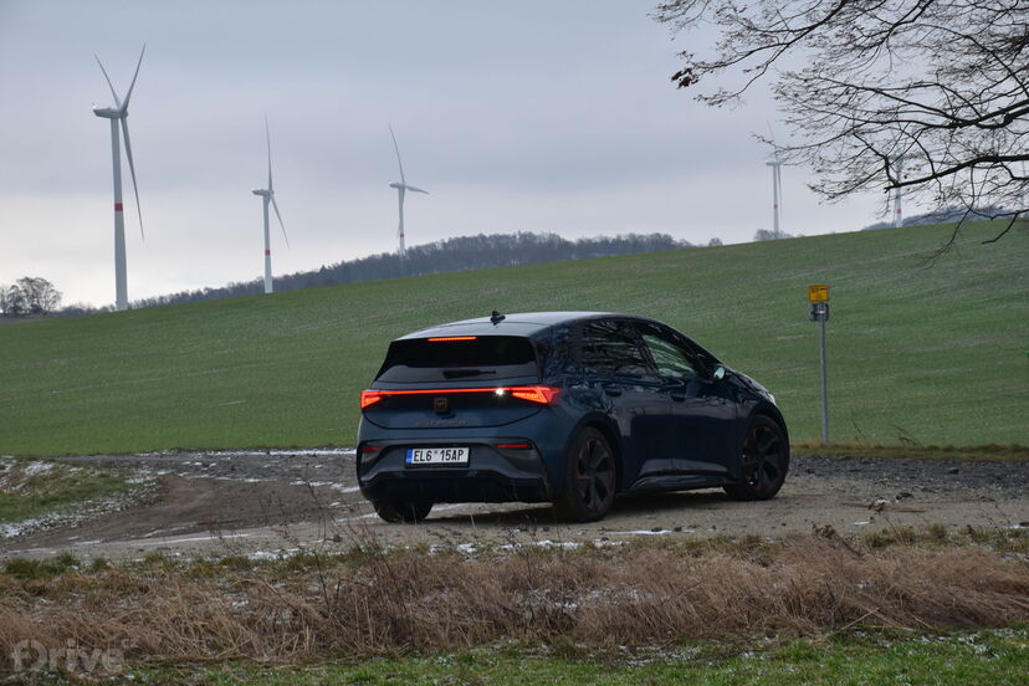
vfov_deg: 13.8
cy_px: 343
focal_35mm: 99
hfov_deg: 20.6
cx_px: 514
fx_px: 2830
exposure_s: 1/125
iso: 400
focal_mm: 66
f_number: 9
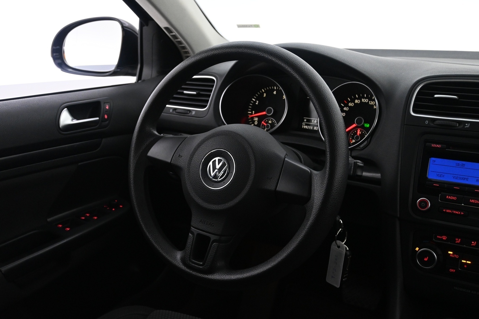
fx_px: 549
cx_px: 240
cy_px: 160
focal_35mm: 41
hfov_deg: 47.2
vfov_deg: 32.4
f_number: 4.5
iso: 2500
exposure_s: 1/40
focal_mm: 27.5
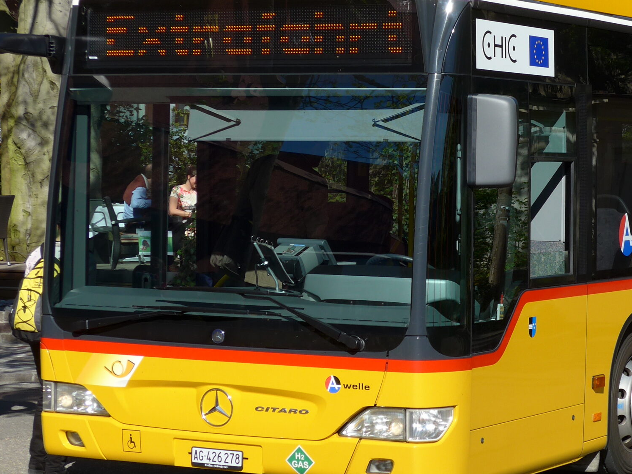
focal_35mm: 113
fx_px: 2063
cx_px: 503
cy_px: 197
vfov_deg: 13.1
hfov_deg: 17.3
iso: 80
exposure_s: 1/640
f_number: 3.9
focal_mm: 13.4
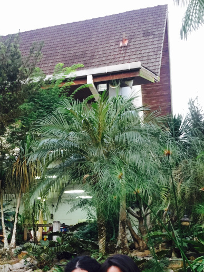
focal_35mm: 51
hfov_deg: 28.4
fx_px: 401
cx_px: 70
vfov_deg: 35.5
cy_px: 239
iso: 80
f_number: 2.2
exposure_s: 1/33
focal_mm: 4.15
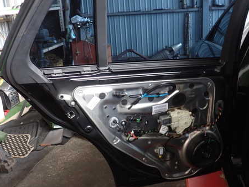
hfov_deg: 46.7
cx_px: 133
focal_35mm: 40
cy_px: 79
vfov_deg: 35.9
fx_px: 288
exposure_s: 1/50
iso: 200
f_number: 2.3
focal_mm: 5.4
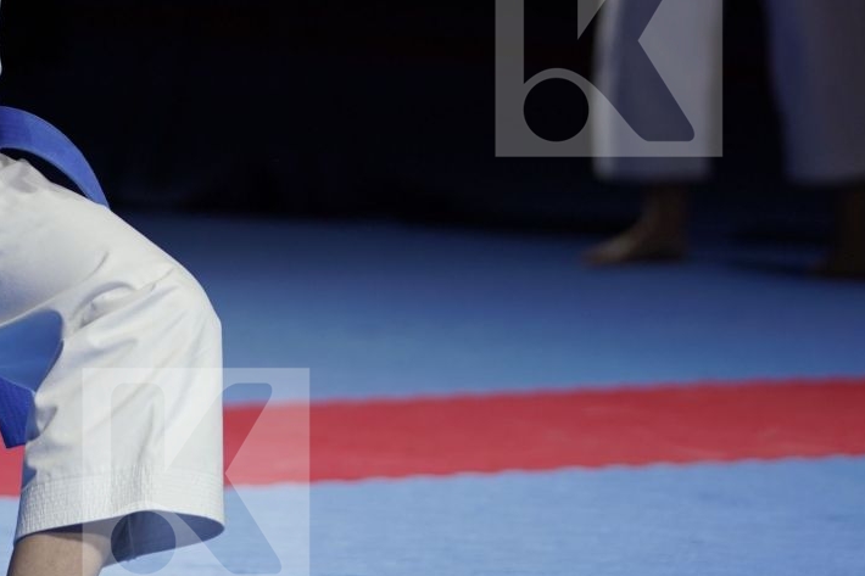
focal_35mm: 355
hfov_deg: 5.8
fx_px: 8527
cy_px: 46
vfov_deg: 3.9
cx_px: 196
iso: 400
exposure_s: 1/500
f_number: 2.8
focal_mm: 140
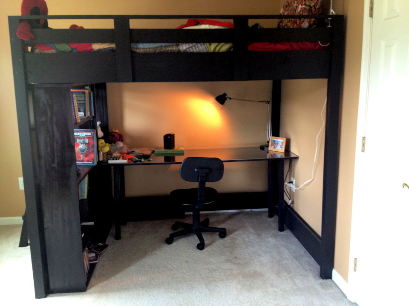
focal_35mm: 35
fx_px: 414
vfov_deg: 40.7
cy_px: 153
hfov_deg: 52.6
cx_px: 204
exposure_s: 1/20
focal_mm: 4.28
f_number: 2.4
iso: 125
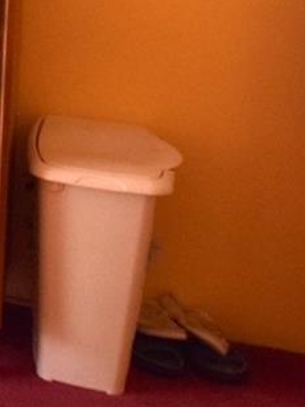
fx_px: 881
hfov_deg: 12.9
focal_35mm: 75
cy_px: -16
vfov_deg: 24.6
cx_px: -498
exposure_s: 1/125
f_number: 5.6
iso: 400
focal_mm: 10
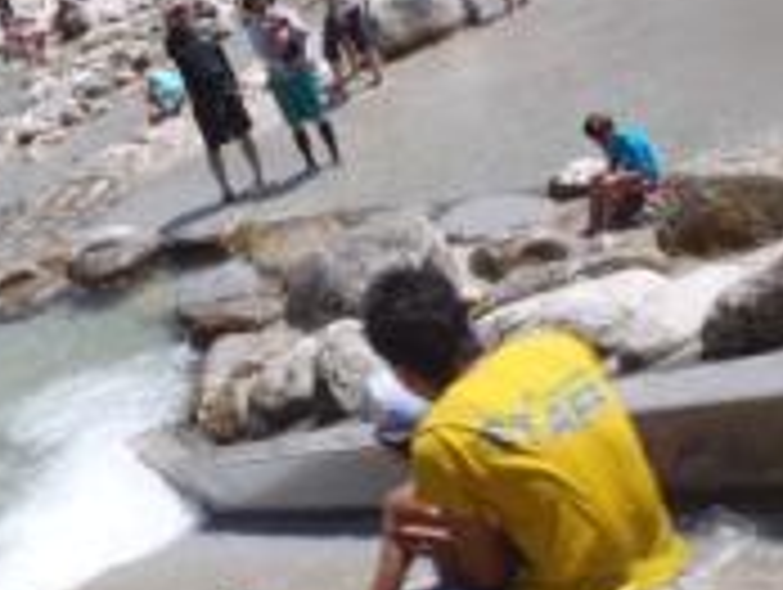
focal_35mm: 72
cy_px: 324
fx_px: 1631
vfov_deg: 20.5
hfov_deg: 27.0
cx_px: 360
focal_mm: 5
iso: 80
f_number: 10
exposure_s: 1/80
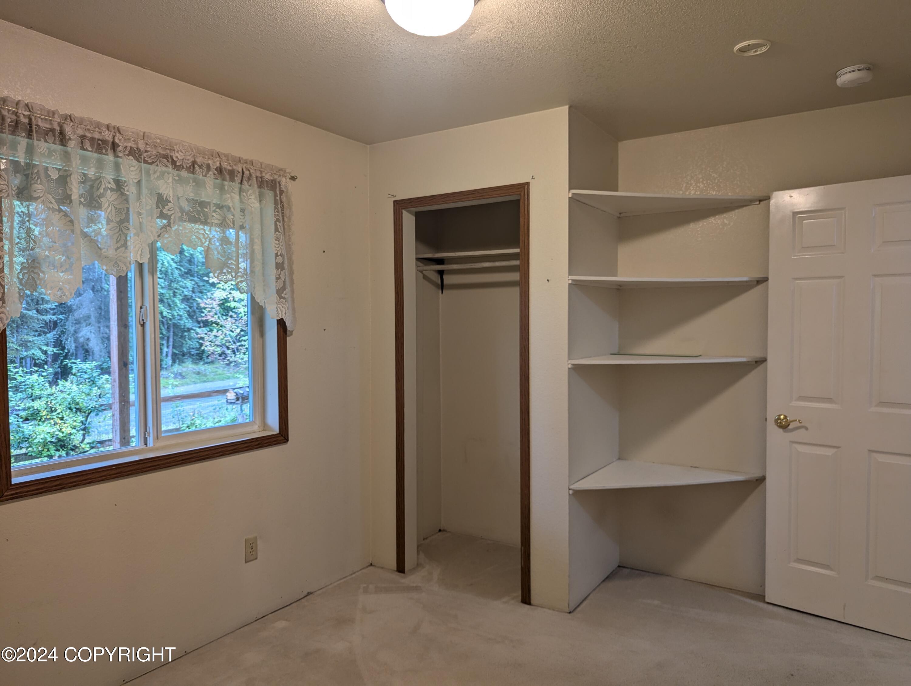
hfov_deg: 71.5
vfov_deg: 56.9
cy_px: 343
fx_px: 632
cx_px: 456
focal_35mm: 24
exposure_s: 1/24
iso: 48
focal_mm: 6.81
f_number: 1.85
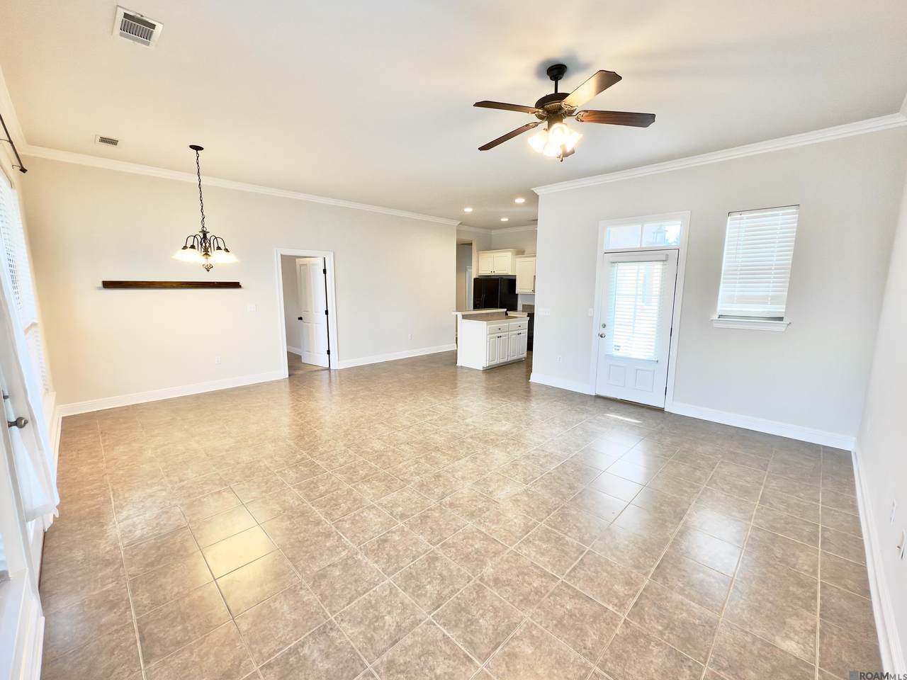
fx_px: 367
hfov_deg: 102.1
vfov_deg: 85.7
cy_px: 340
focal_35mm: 14
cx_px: 454
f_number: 2.2
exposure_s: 1/40
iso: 64
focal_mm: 2.22
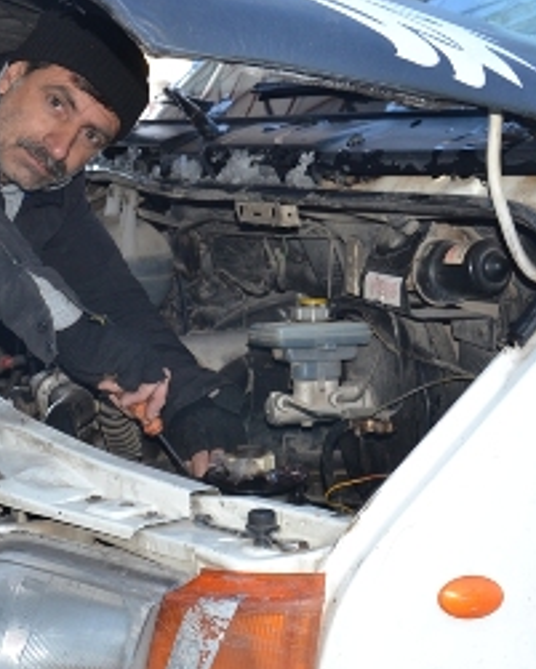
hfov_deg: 20.3
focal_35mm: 73
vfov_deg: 26.0
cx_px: -5
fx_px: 1447
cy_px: 269
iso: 220
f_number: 4
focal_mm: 26
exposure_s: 1/125
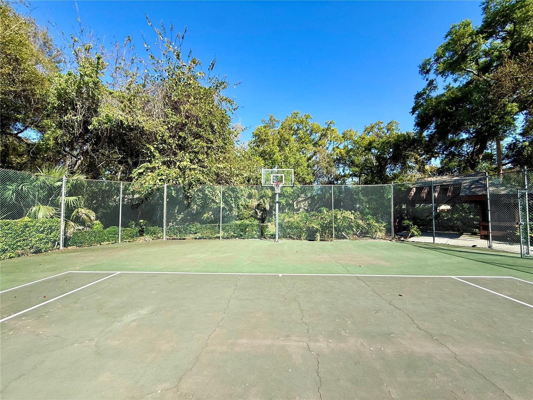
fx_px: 216
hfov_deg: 102.1
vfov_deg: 85.7
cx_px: 266
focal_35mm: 14
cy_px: 200
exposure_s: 1/942
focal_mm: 2.22
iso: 50
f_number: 2.2
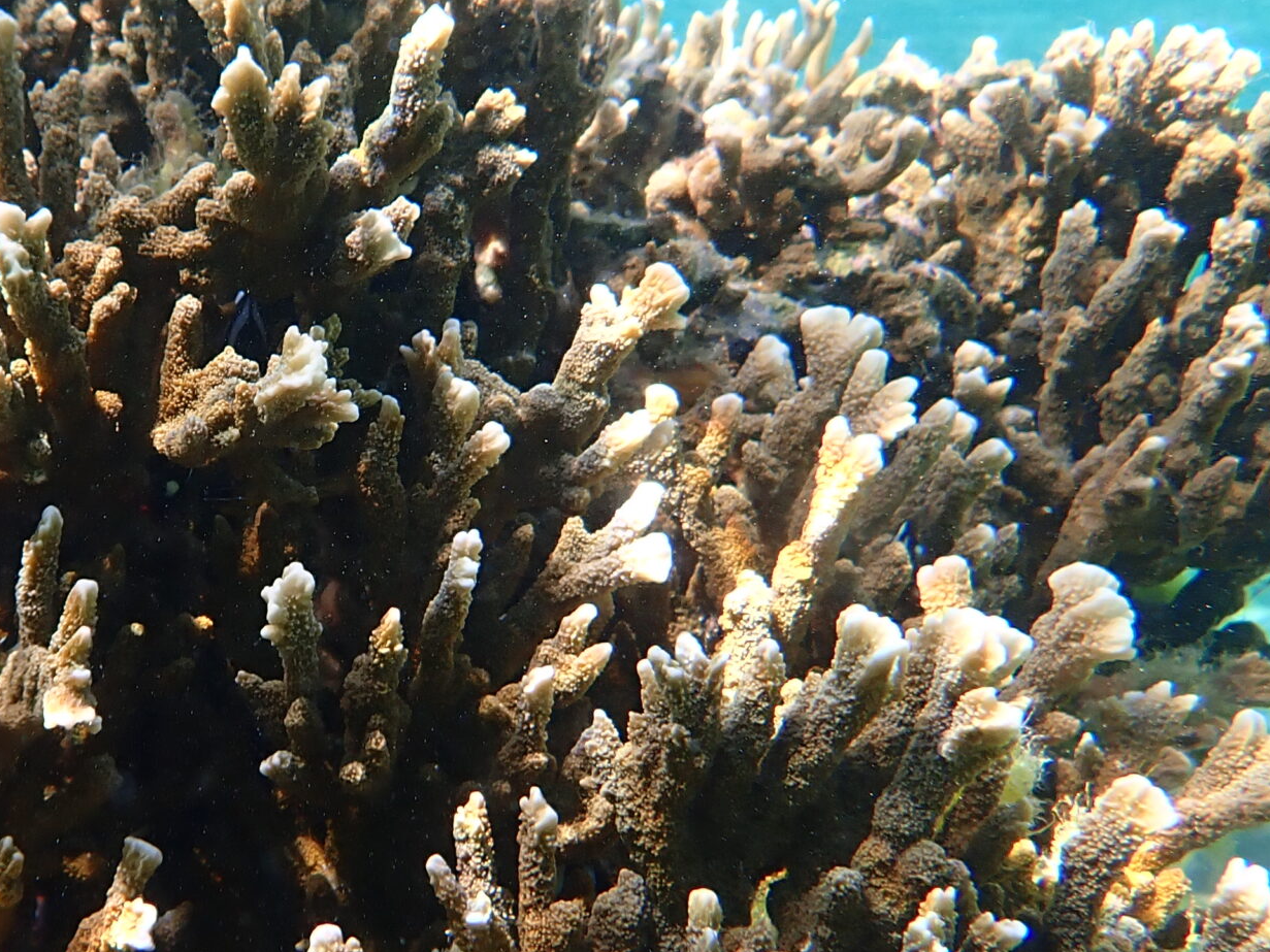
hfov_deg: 35.3
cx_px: 208
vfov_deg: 28.0
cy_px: 502
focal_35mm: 52
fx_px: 1908
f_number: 2.8
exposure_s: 1/250
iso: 100
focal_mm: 4.5
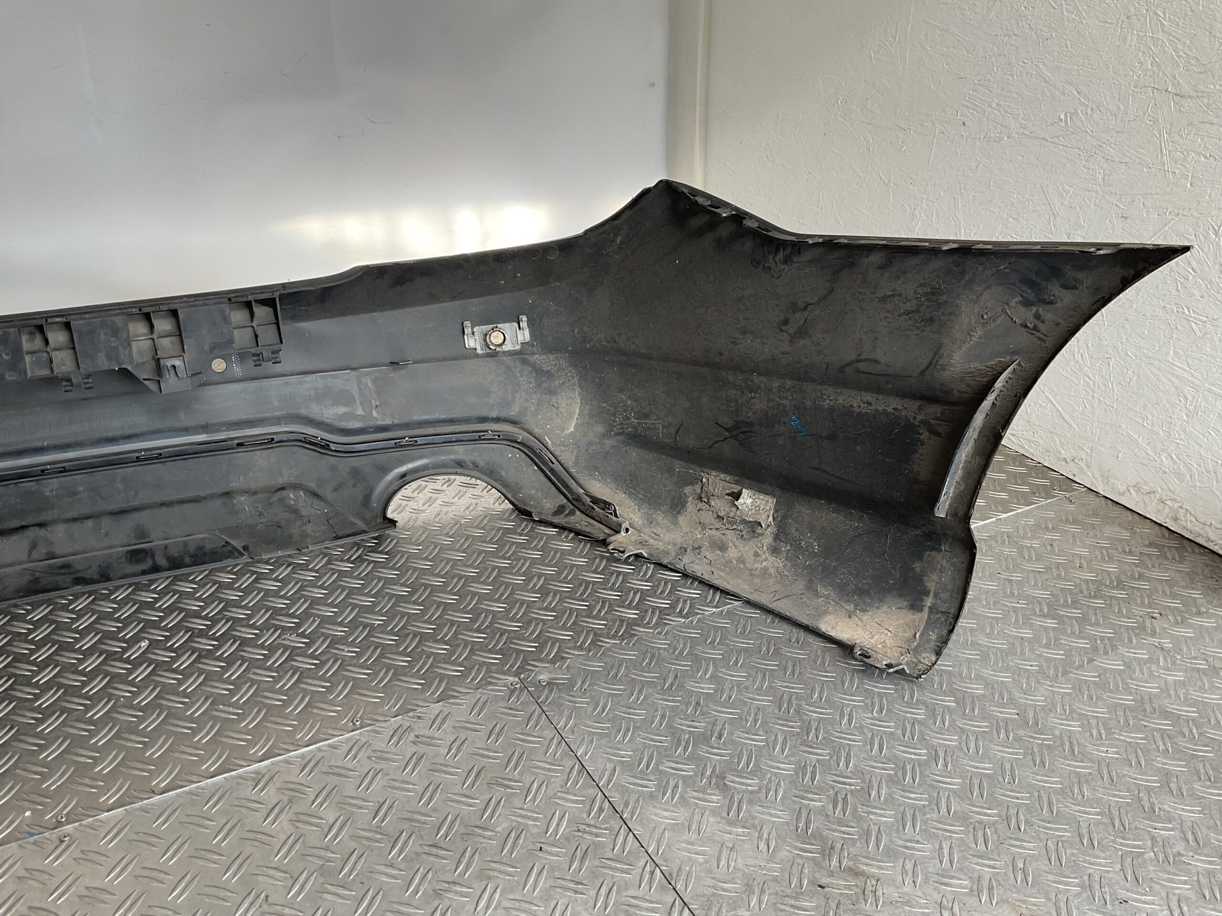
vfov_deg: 48.2
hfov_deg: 61.7
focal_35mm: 29
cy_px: 458
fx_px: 1024
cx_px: 611
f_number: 1.8
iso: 20
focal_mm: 3
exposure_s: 1/100
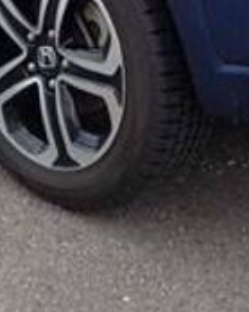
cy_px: -151
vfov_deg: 13.5
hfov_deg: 11.4
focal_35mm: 135
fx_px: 1245
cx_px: 73
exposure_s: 1/250
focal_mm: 4.1
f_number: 3.3
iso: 125
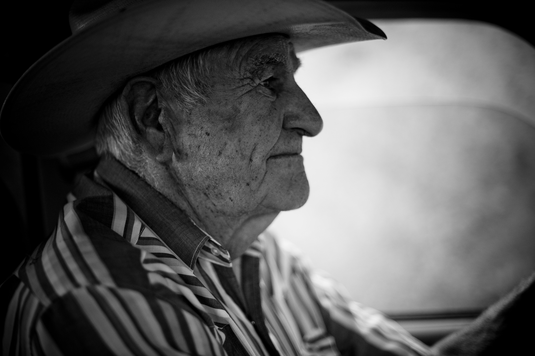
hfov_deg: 39.6
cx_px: 268
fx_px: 743
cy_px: 178
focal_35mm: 50
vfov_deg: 27.0
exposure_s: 1/800
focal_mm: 50
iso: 320
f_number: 1.4
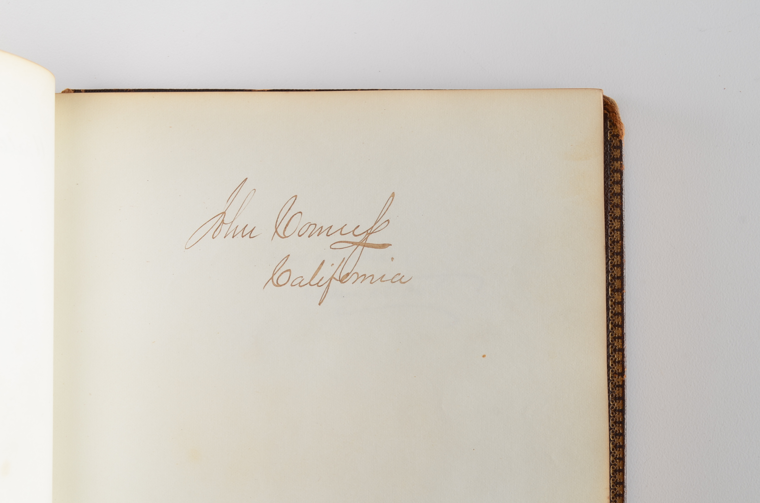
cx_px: 380
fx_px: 1327
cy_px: 252
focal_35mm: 63
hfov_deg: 32.0
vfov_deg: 21.5
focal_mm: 42
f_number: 9
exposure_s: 1/100
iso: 100
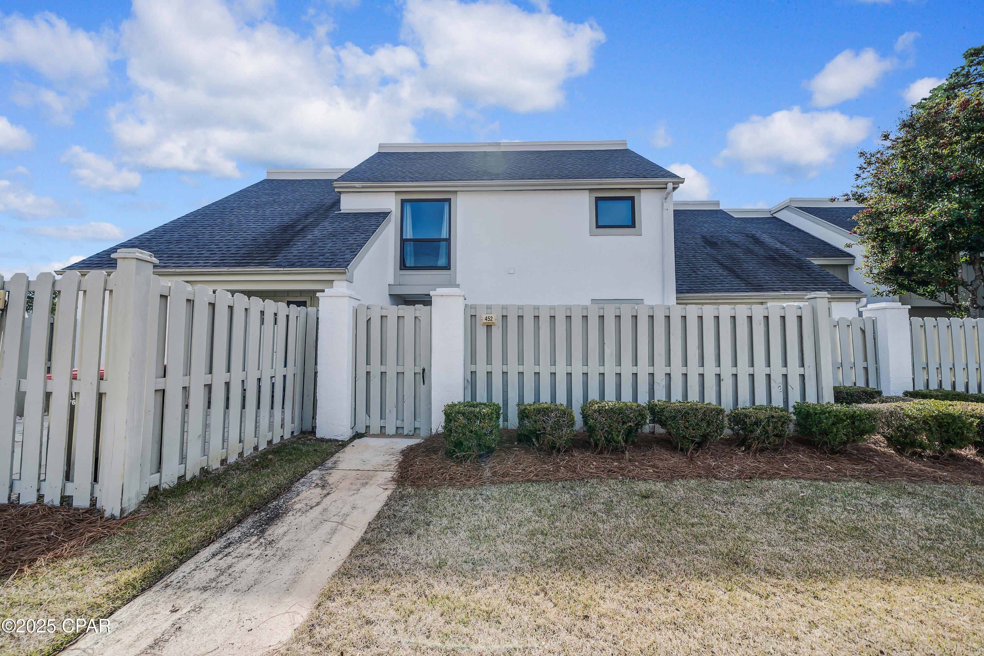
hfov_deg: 112.6
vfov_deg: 90.0
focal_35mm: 12
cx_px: 492
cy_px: 328
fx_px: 328
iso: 100
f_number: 5.6
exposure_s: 1/1000
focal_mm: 12
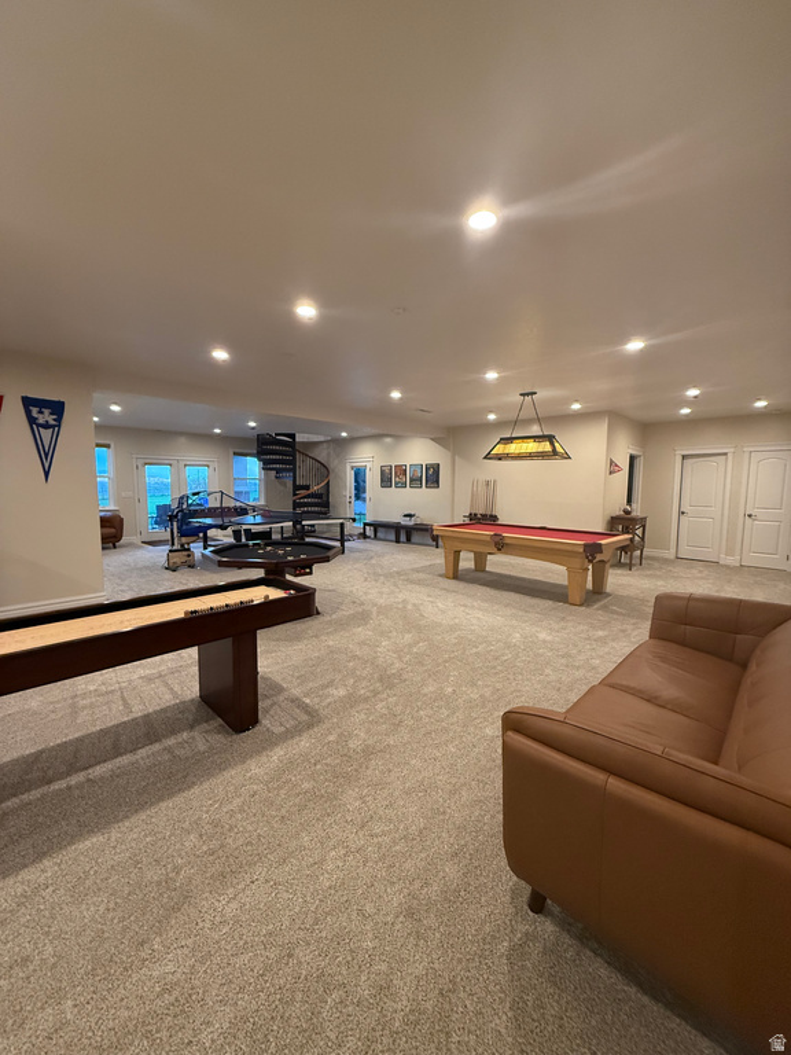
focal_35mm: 14
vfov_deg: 102.1
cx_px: 396
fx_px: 427
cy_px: 528
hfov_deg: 85.7
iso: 500
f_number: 2.2
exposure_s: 1/120
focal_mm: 2.22
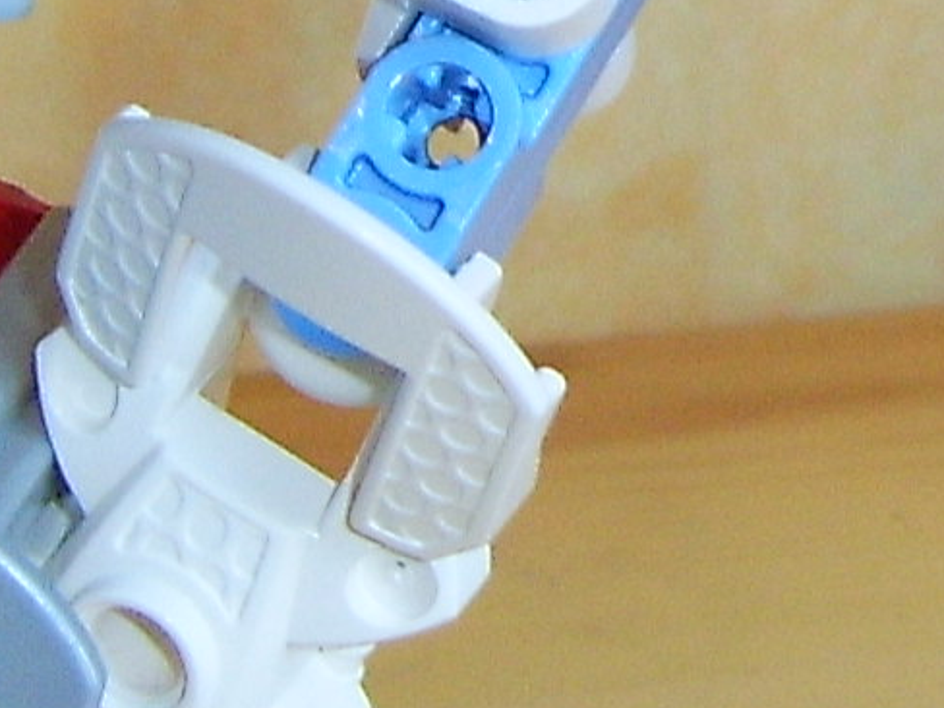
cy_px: -279
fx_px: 6518
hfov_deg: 8.2
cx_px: 1184
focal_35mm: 239
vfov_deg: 6.2
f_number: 2.8
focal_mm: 7.8
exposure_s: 1/30
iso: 100
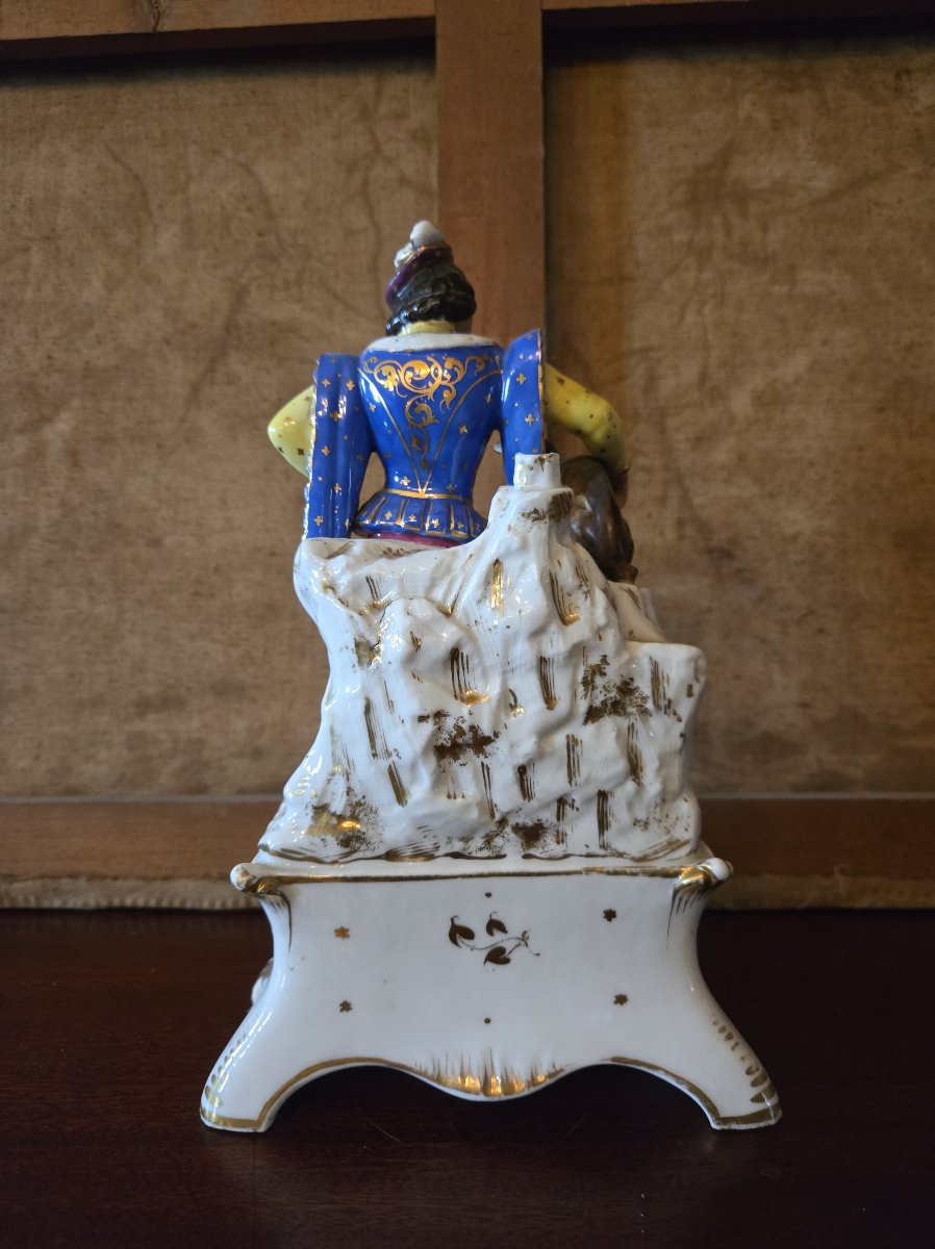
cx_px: 468
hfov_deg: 58.8
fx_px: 830
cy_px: 624
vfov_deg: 74.0
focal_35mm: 23
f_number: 1.8
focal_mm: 5.4
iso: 1250
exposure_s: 1/100
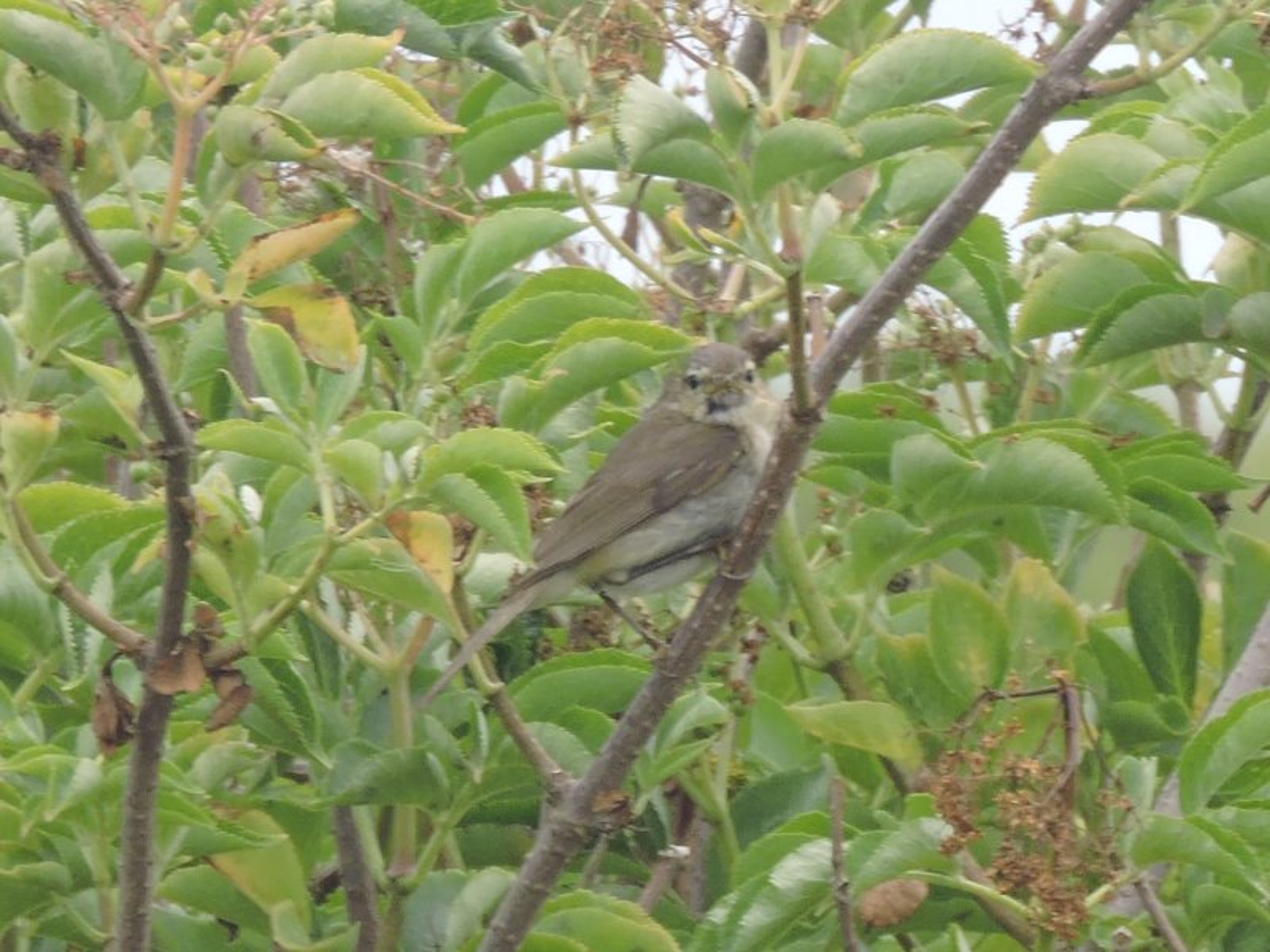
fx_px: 18344
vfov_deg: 3.0
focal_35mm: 500
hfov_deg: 4.0
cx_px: 635
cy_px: 476
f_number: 6.3
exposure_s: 1/125
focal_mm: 89.6
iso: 100
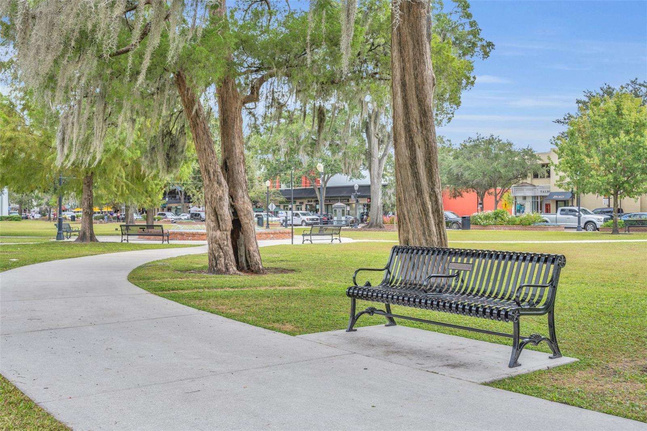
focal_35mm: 37
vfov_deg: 35.9
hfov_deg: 51.9
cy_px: 216
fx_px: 665
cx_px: 324
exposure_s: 1/60
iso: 100
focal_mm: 37
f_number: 7.1
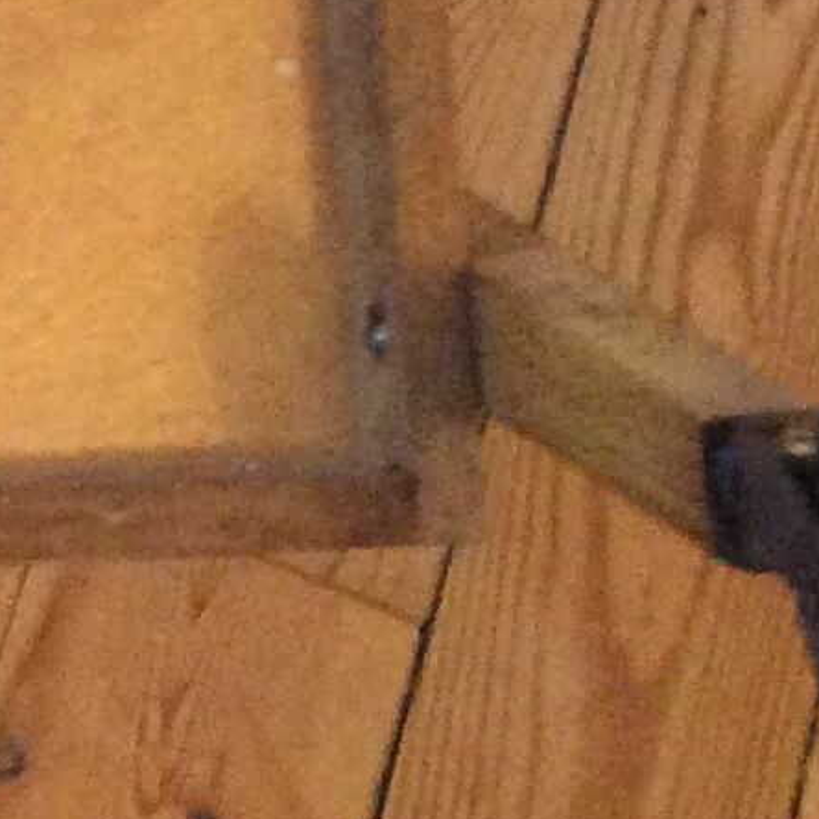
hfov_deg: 9.0
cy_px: -262
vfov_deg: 10.4
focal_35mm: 165
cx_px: -1437
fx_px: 4417
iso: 320
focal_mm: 3.3
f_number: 2.4
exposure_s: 1/20
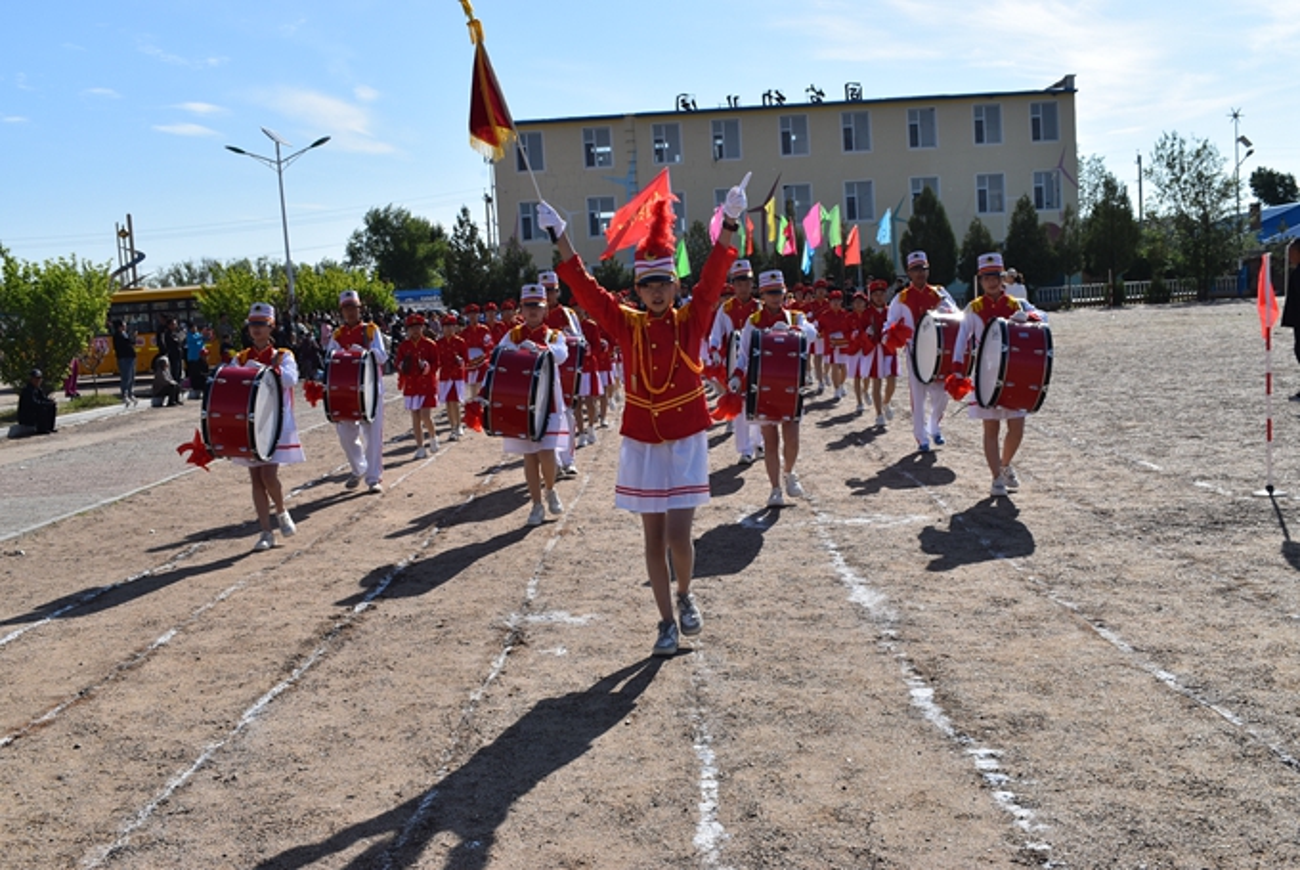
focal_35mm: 38
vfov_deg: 35.6
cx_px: 650
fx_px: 1356
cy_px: 435
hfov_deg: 51.2
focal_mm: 25
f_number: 11
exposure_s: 1/500
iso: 200
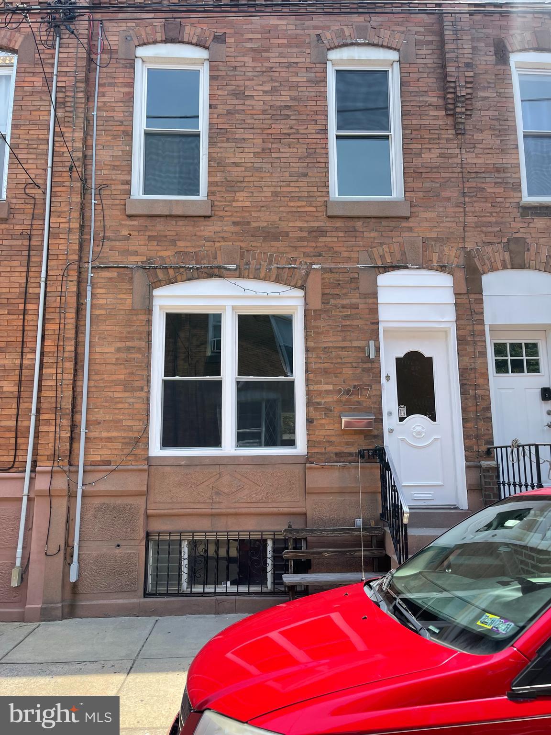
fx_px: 552
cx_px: 276
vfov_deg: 67.3
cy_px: 368
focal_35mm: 26
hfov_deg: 53.1
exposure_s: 1/1130
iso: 32
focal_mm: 5.1
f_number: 1.6
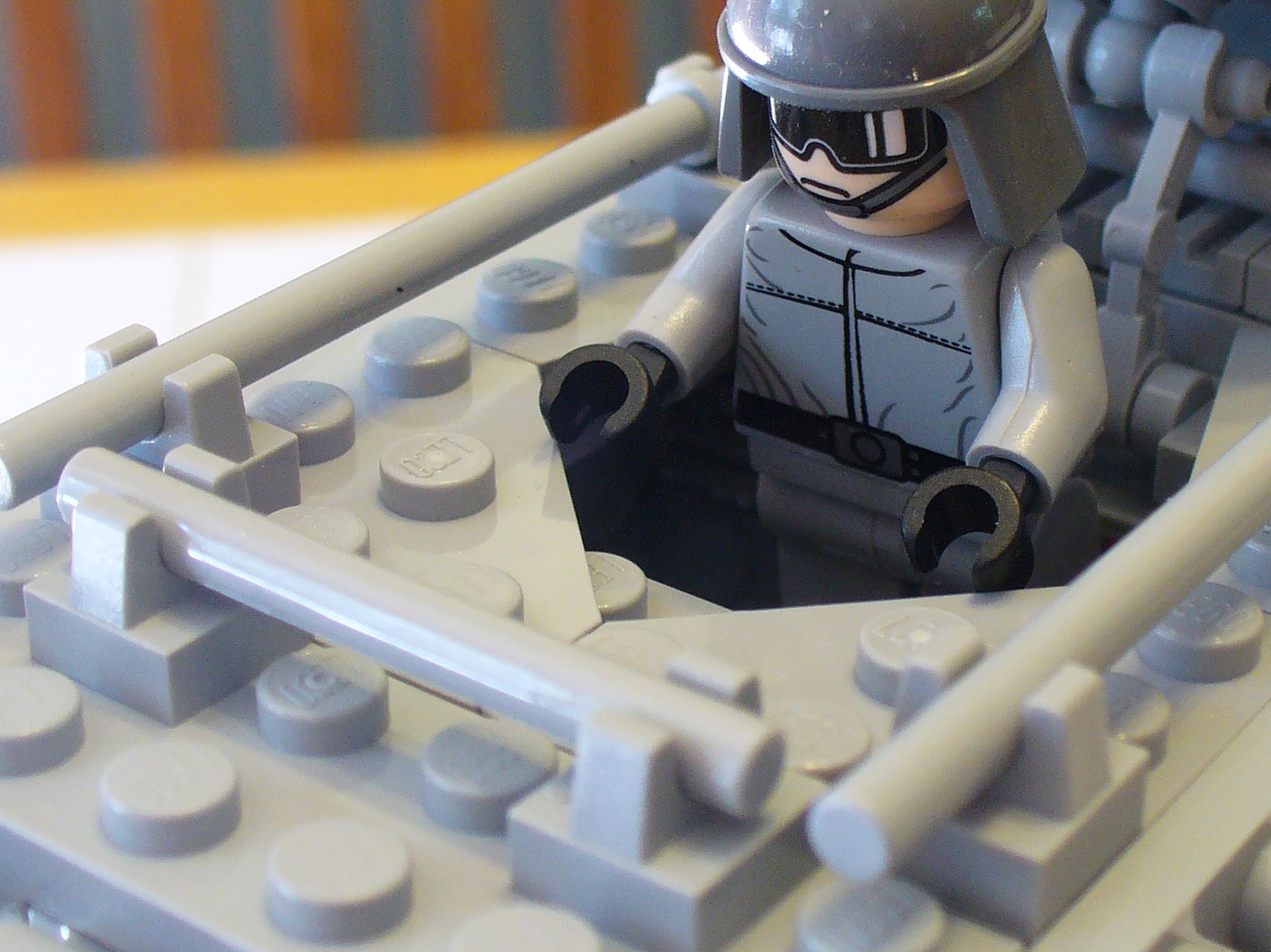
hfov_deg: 26.5
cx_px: 883
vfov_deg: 20.1
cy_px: 398
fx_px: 2680
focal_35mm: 73
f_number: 2.8
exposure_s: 1/25
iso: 100
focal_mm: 6.1
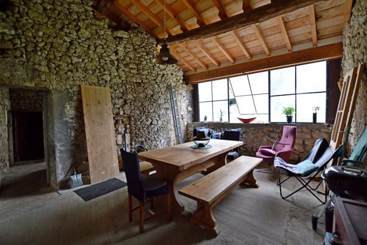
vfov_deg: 77.3
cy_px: 122
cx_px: 184
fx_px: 153
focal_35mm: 15
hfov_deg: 100.4
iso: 560
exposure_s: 1/60
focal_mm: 10
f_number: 3.5
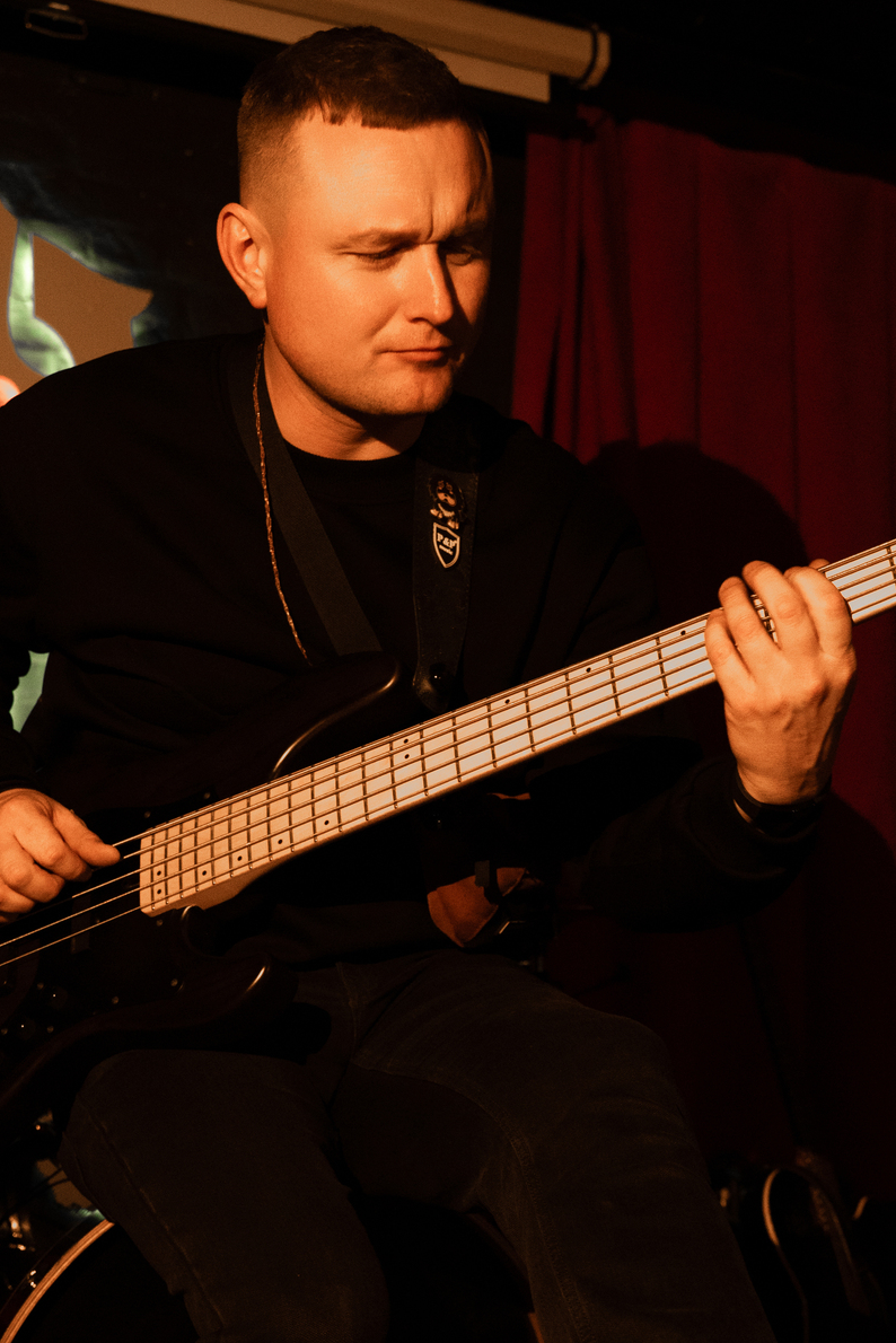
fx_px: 1865
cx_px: 492
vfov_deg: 38.9
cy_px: 955
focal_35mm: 50
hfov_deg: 27.0
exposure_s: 1/125
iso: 3200
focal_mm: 31
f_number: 4
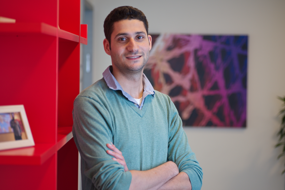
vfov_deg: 15.2
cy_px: 95
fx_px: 713
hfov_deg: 22.6
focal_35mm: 90
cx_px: 142
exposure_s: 1/125
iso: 400
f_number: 3.2
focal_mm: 90
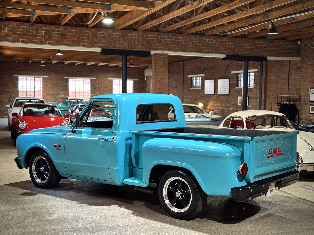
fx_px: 435
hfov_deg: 39.7
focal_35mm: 48
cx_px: 157
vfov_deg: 30.3
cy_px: 118
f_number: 1.78
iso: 250
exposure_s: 1/33
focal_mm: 6.76
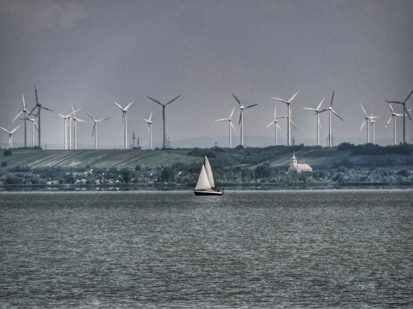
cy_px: 154
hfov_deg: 2.8
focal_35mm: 700
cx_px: 206
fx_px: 8352
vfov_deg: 2.1
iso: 100
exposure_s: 1/800
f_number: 5.6
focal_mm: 125.4
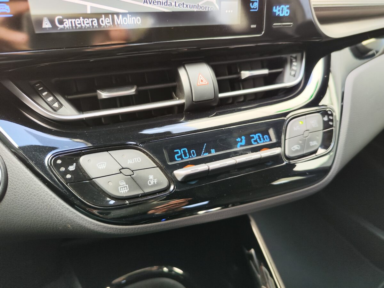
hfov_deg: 73.9
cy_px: 144
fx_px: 255
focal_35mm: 23
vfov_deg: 58.9
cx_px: 192
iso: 310
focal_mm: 7.01
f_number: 1.69
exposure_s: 1/100
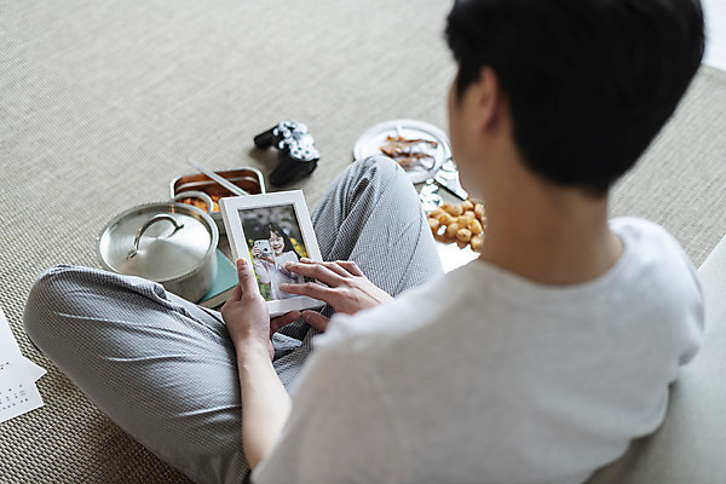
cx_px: 363
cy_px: 242
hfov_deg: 39.6
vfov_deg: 27.0
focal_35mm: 50
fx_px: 1008
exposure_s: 1/100
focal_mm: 50
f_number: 2.5
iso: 500
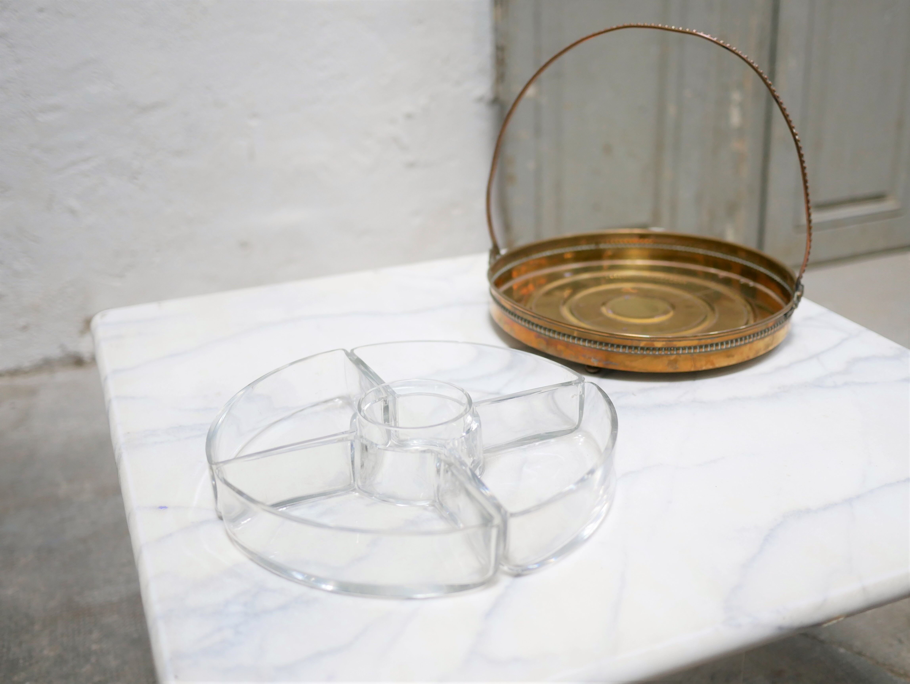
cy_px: 342
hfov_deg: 46.8
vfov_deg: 36.0
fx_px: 1052
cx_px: 455
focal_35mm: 40
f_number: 1.7
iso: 500
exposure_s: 1/60
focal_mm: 20
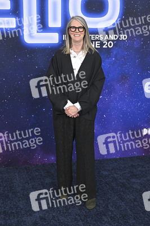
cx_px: 75
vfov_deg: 38.2
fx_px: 326
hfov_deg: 25.9
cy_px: 113
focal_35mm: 52
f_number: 5.6
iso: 1600
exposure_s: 1/320
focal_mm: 52
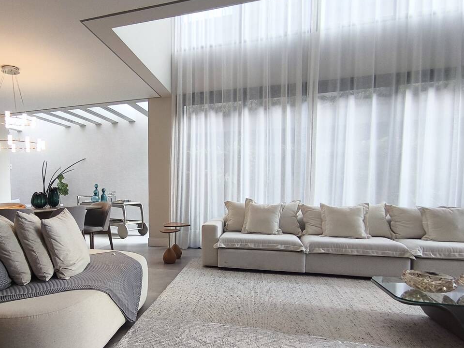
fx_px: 322
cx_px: 151
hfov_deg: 69.4
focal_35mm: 24
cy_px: 201
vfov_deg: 56.6
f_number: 2.2
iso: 80
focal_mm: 1.65
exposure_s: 1/120
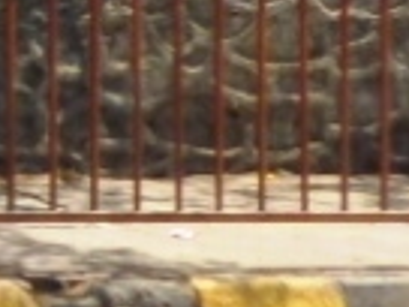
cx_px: -1071
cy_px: -181
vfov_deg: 6.5
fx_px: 2670
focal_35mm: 226
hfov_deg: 7.1
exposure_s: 1/640
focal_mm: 4.1
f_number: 3.3
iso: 125
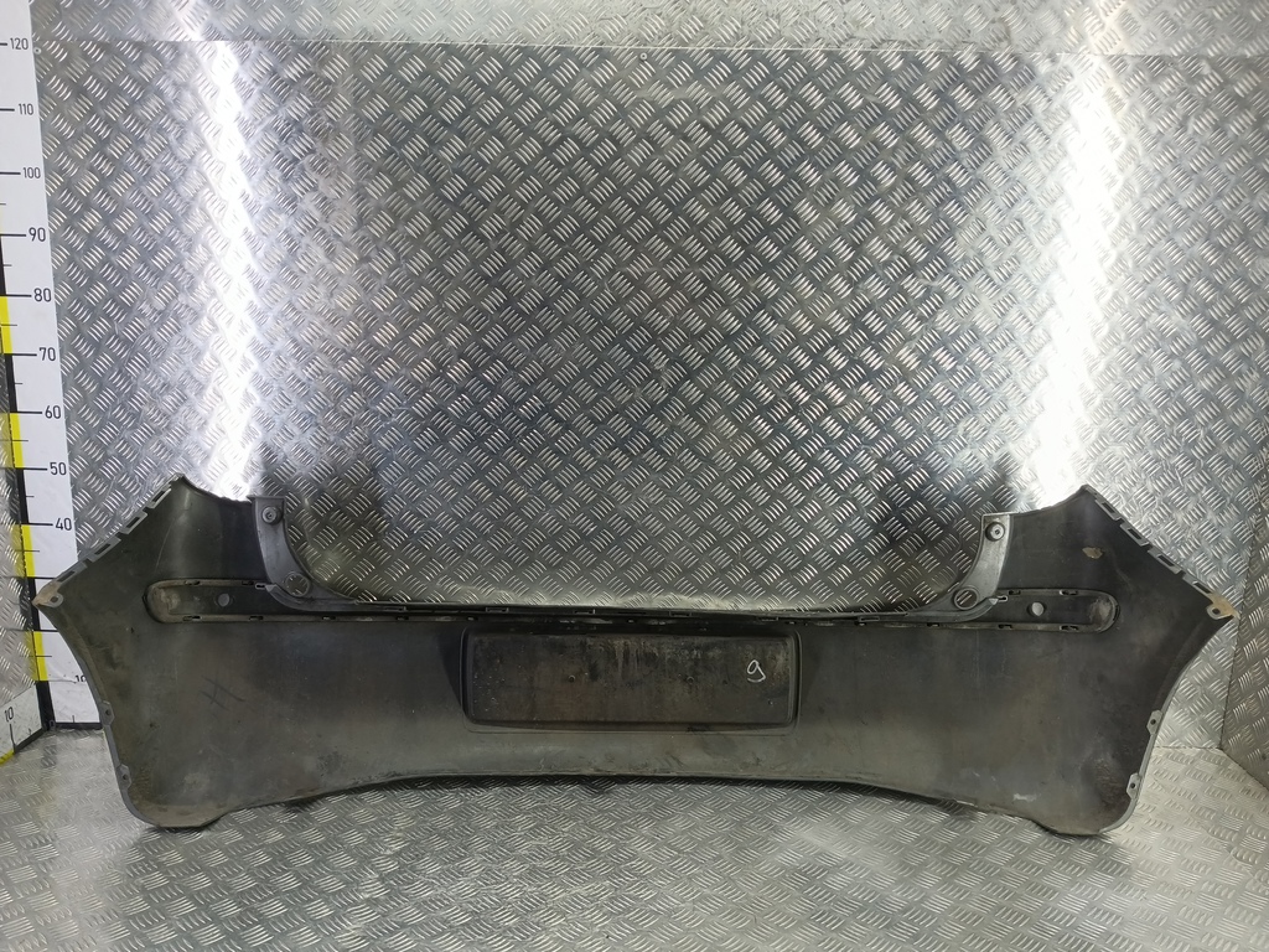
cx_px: 634
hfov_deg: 73.9
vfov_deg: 58.9
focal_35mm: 23
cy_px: 476
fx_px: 843
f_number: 1.6
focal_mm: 4.11
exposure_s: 1/50
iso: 168
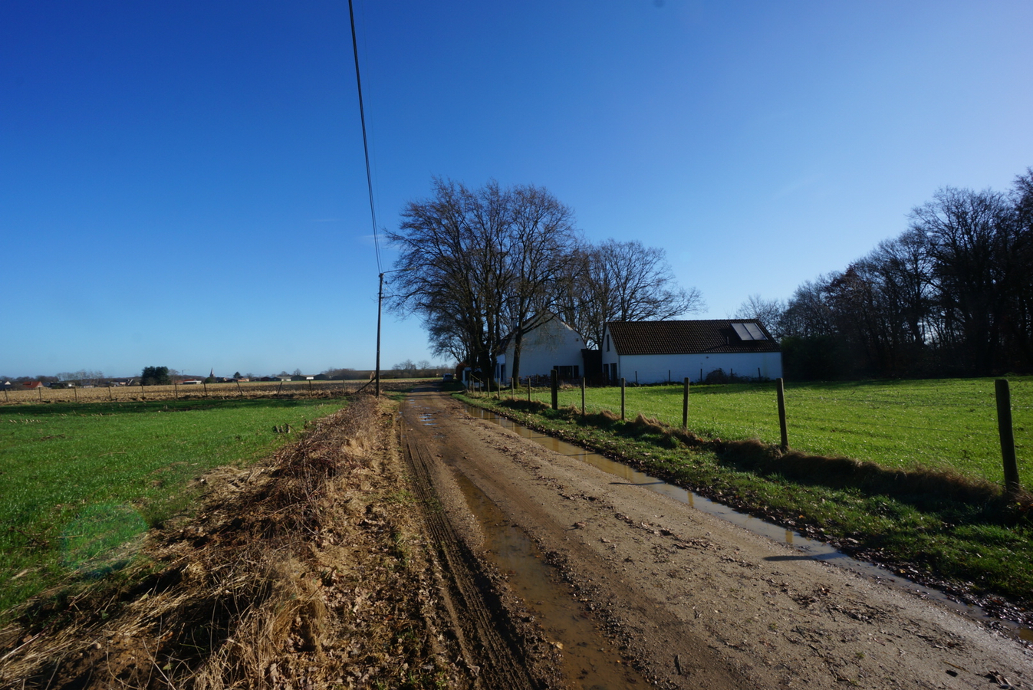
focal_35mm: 15
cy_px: 345
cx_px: 516
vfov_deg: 77.4
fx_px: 431
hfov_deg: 100.4
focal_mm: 10
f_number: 16
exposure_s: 1/80
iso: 100
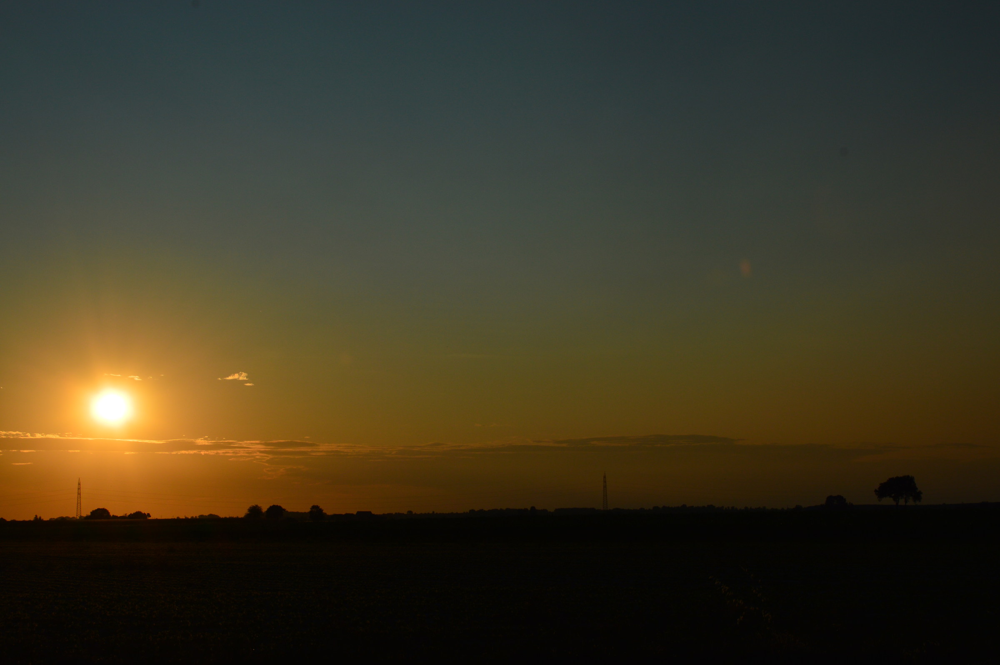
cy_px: 332
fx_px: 1665
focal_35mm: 60
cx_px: 500
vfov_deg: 22.6
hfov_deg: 33.4
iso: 100
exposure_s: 1/800
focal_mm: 40
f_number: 13
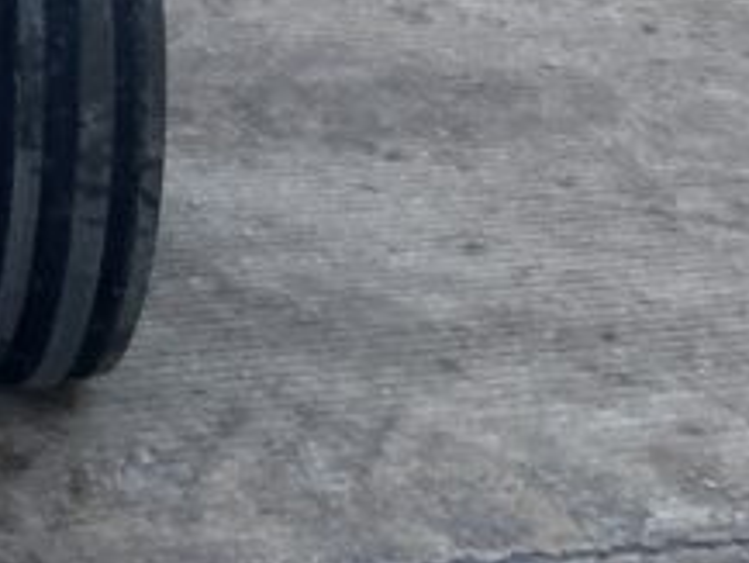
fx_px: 2966
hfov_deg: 13.7
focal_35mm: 137
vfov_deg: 10.0
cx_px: -318
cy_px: -587
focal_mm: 3
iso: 16
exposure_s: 1/152
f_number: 1.8
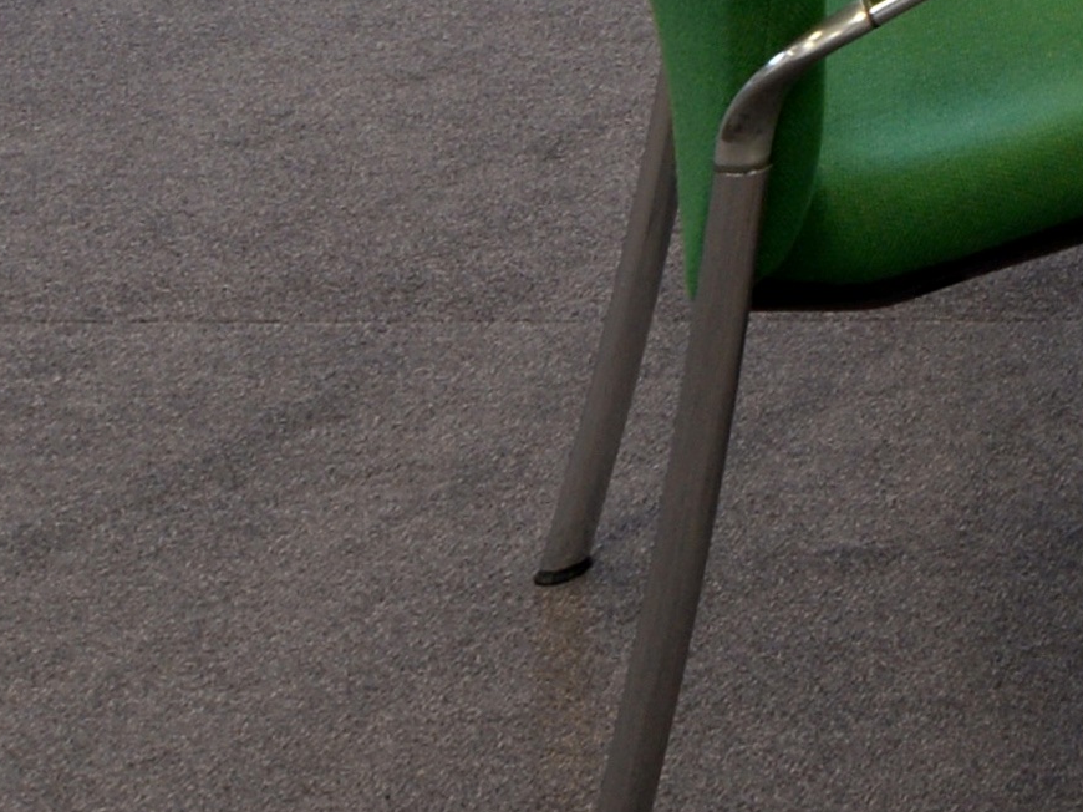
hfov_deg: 14.8
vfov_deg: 11.9
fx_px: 3065
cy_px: -1214
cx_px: 2396
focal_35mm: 98
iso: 640
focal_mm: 18
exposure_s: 1/15
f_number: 13
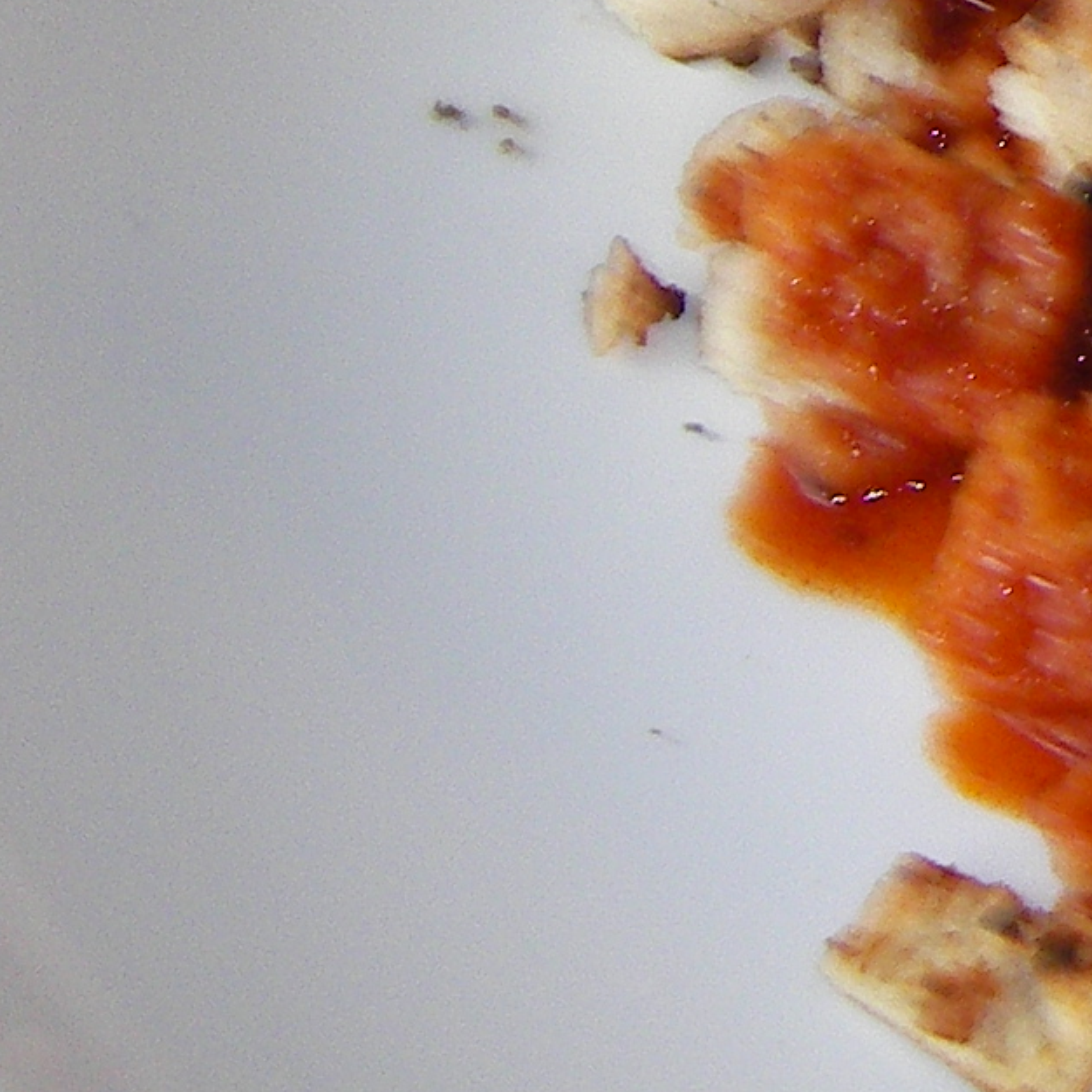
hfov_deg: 10.6
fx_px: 5389
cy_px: -609
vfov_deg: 11.1
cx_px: 2231
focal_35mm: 151
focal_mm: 6.3
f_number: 3.3
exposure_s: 1/30
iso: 100
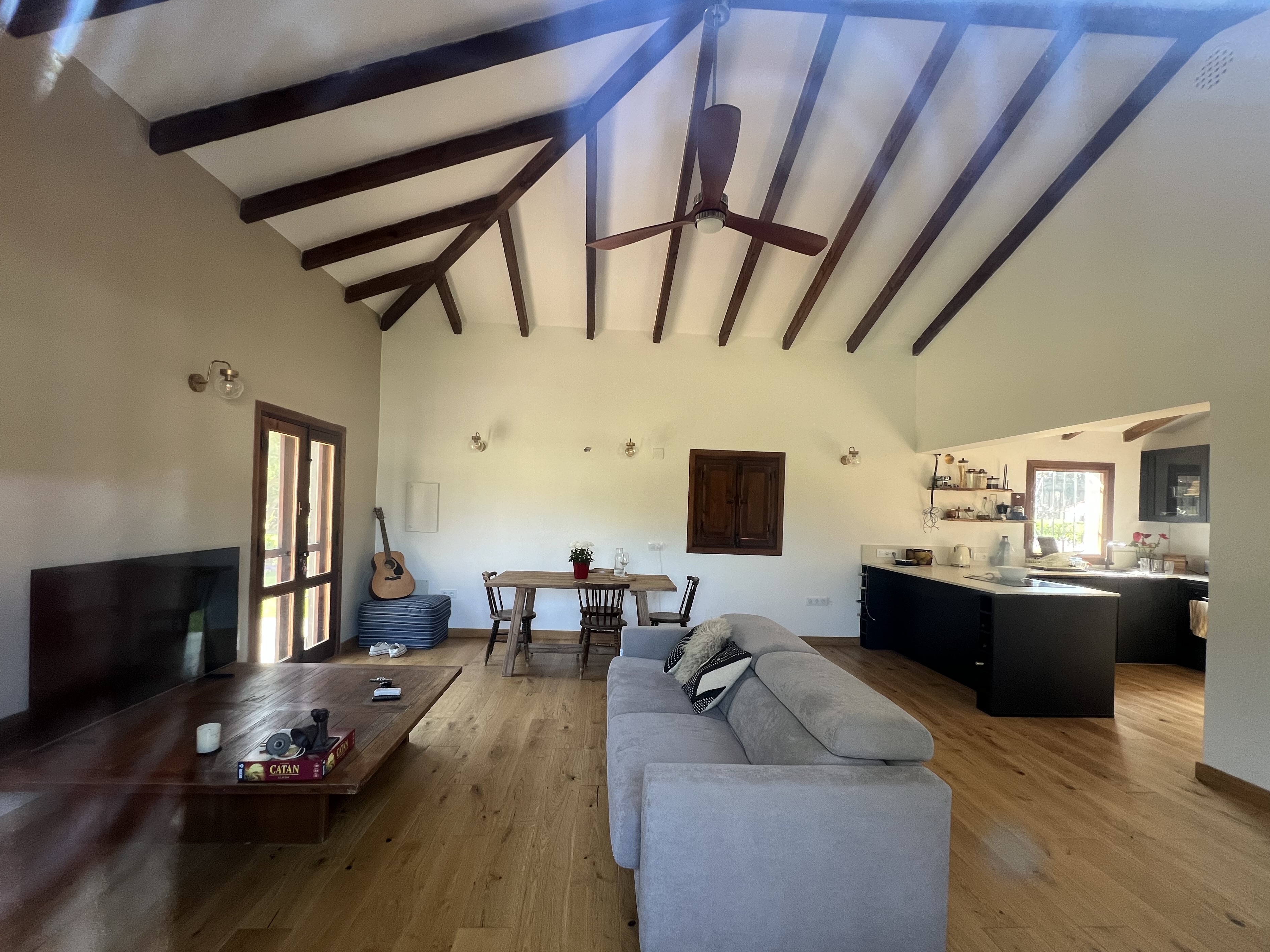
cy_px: 504
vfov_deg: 85.6
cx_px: 628
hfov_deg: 102.1
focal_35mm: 14
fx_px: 514
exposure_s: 1/99
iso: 200
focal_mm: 1.57
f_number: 1.8
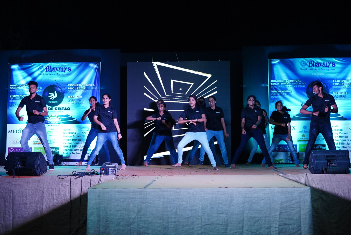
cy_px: 118
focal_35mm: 50
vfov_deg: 27.0
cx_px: 176
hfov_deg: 39.6
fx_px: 488
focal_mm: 50
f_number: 2.8
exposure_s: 1/500
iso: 2500
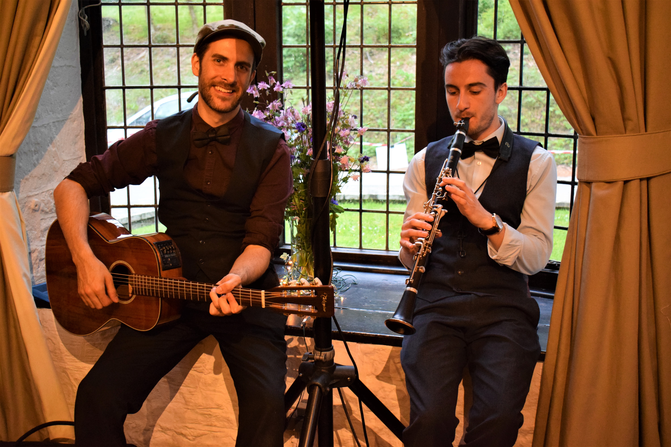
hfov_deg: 43.6
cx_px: 336
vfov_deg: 29.9
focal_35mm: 45
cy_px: 224
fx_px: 839
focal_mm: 30
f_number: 4.2
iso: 4000
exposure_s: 1/60
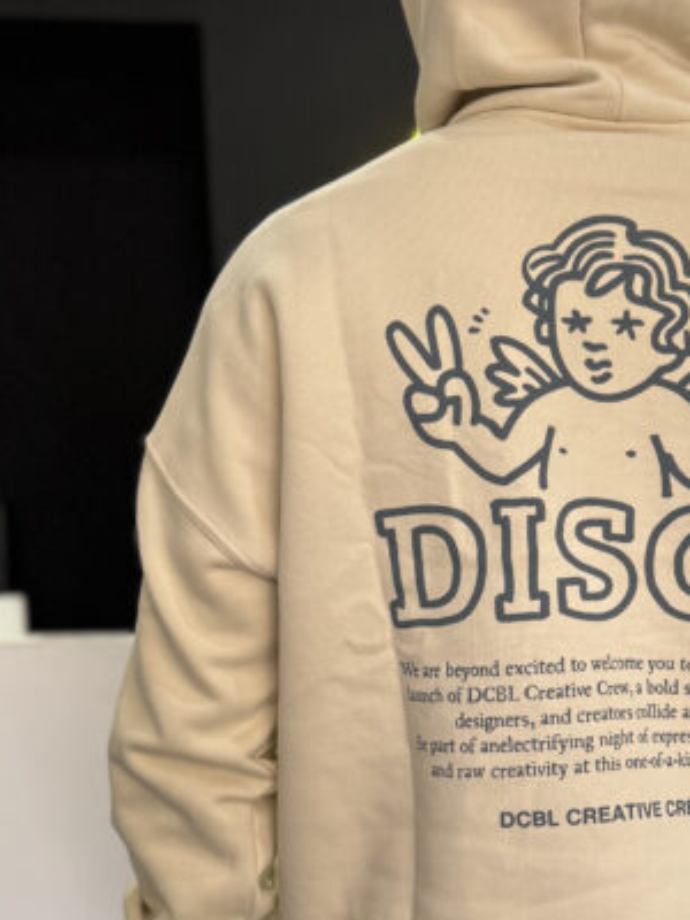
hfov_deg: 29.4
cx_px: 577
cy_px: 697
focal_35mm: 48
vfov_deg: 38.6
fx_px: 1276
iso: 100
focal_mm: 6.76
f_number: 1.78
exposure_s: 1/121
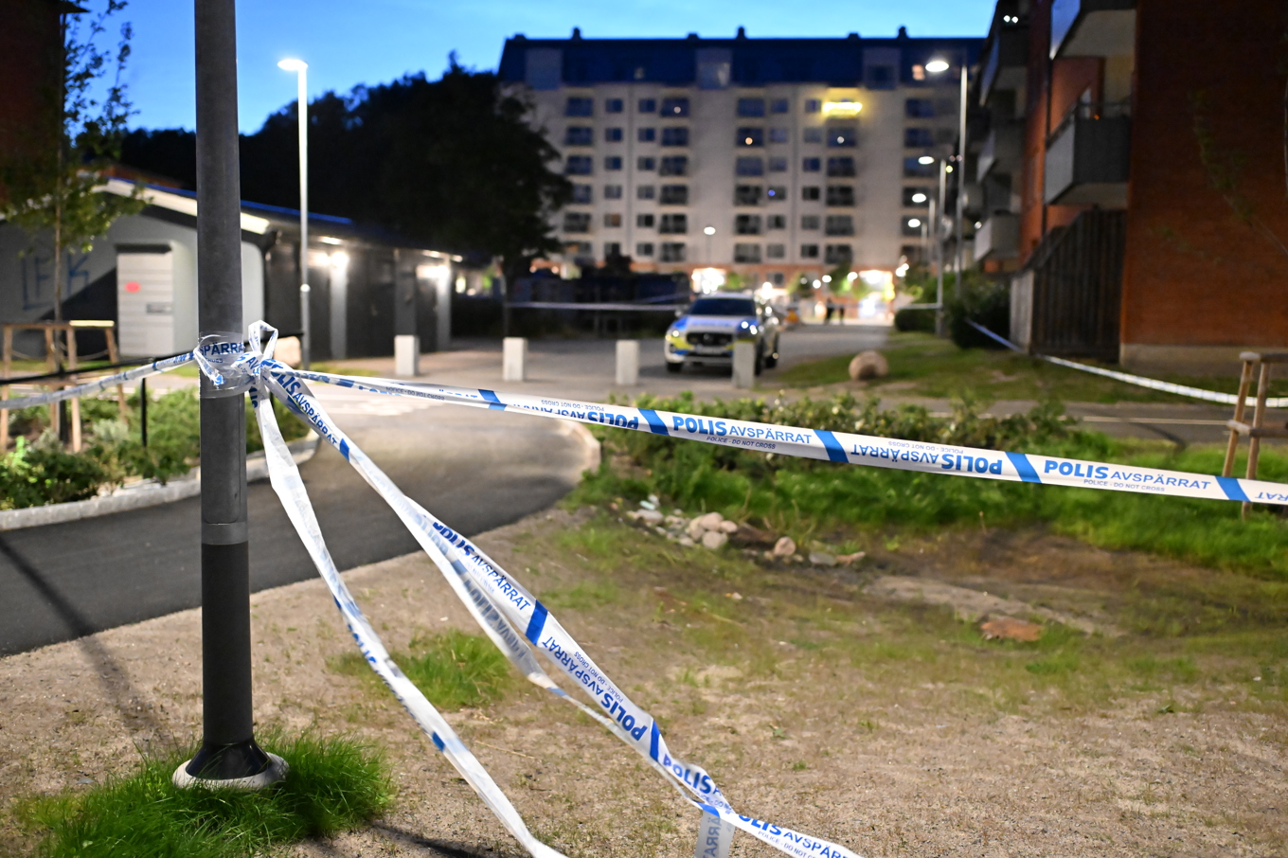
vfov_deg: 37.8
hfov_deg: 54.4
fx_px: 1252
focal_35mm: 35
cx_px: 644
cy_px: 429
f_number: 2.2
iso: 10000
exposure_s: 1/50
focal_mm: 35
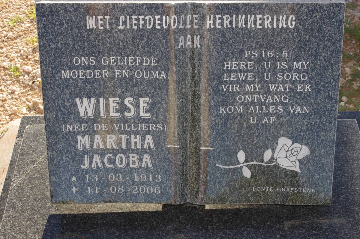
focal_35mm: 57
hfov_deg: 35.1
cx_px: 180
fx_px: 569
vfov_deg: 23.7
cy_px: 120
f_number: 11
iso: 200
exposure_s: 1/60
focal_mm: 37.5
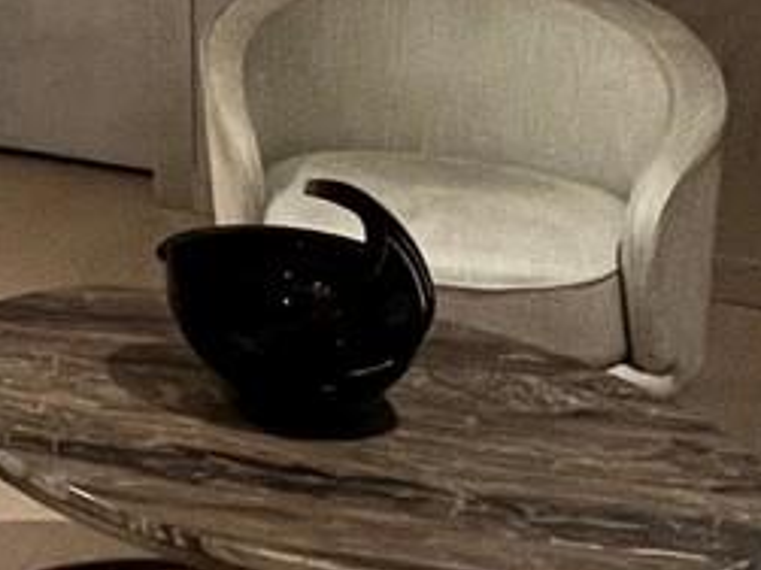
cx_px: -755
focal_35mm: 83
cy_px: -421
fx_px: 1824
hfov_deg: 17.2
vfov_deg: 15.5
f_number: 1.8
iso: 400
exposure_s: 1/60
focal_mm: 1.57
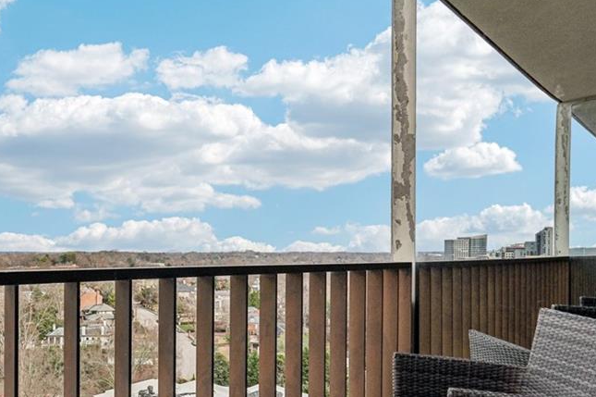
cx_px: 158
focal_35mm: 27
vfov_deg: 47.4
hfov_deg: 63.9
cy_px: 250
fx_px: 447
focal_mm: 17
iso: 800
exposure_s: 1/1600
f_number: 8
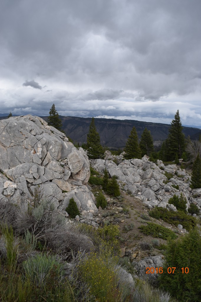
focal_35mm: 30
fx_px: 251
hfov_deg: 43.6
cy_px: 151
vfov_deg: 61.9
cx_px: 100
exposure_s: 1/320
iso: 200
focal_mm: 20
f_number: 9
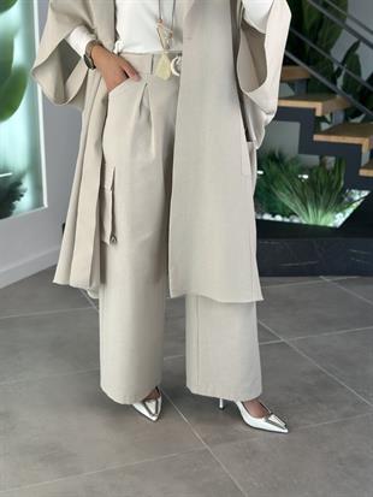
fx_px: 689
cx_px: 186
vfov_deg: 39.6
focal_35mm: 48
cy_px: 248
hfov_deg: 30.3
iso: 80
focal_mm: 6.86
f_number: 1.78
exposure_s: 1/430
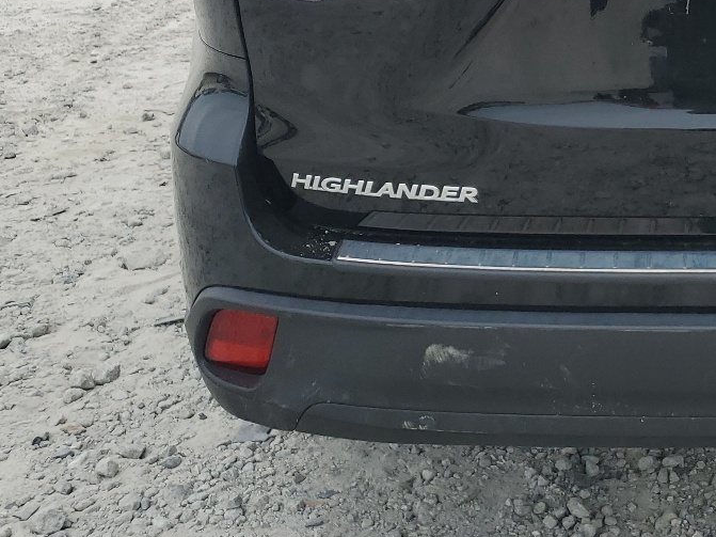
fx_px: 1282
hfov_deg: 28.8
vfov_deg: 22.8
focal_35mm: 62
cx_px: 751
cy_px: 11
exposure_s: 1/2000
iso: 50
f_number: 1.5
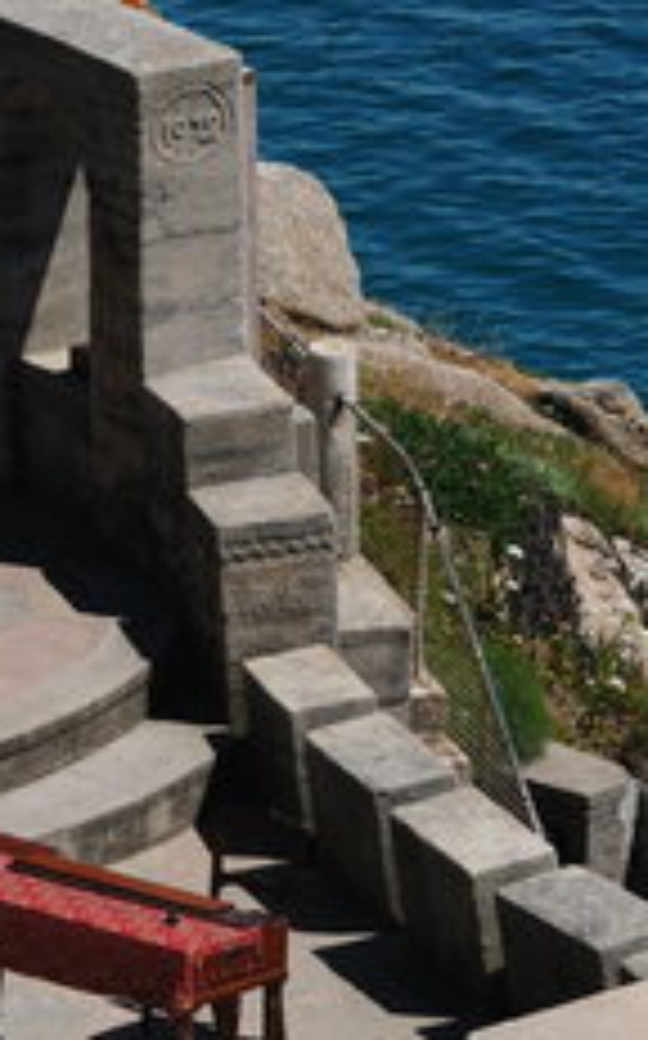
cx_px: -140
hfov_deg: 5.2
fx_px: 7077
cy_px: 401
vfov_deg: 8.4
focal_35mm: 250
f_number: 5.6
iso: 200
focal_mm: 82
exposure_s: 1/2000
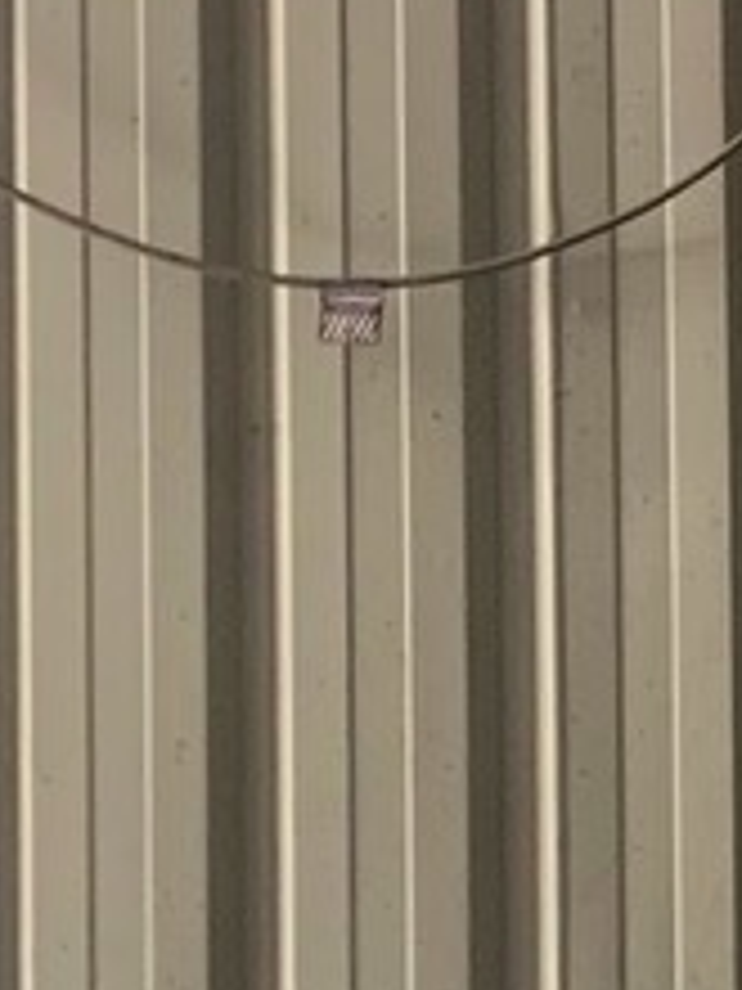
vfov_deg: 13.0
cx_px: 1435
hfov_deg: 9.3
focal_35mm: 151
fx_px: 4316
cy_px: 873
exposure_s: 1/60
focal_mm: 4.25
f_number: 1.8
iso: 250
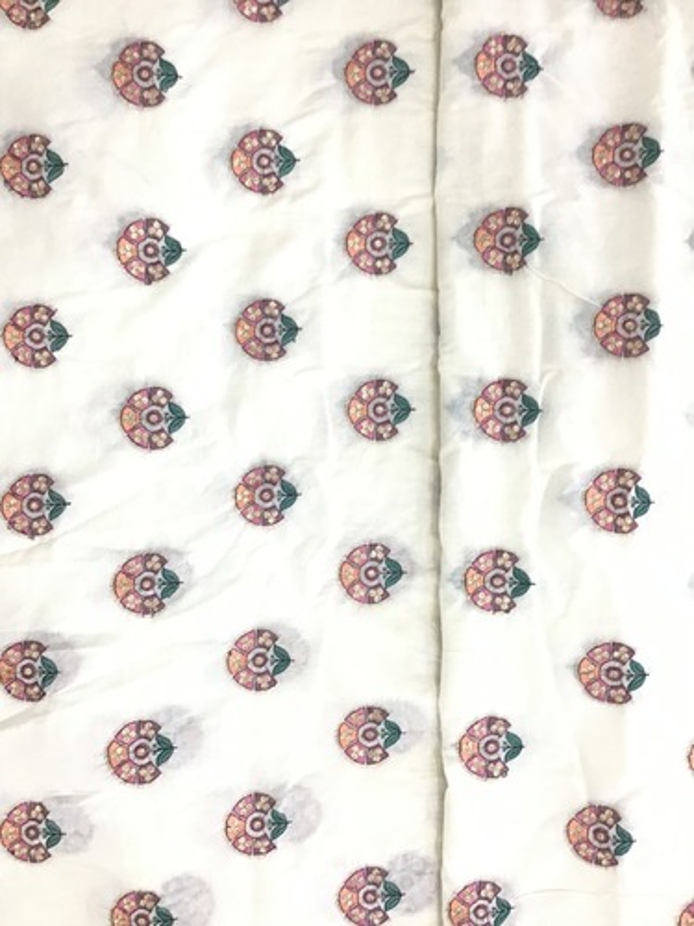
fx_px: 829
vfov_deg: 58.4
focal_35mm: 31
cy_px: 463
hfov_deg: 45.4
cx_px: 347
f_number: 2.4
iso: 64
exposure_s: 1/33
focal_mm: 3.3
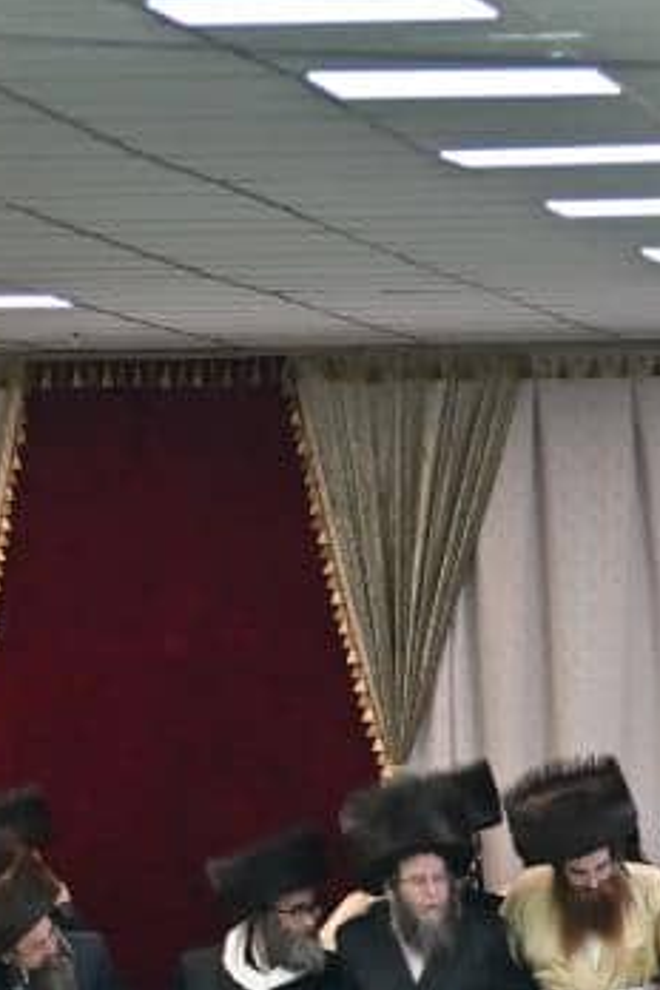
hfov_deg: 3.2
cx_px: 1280
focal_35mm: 433
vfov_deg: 4.8
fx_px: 11907
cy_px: 871
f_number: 2.8
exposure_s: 1/200
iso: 320
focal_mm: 98
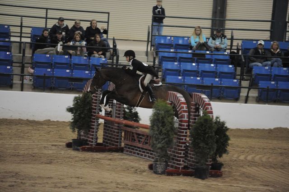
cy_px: 96
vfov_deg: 6.9
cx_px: 144
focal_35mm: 200
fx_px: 1605
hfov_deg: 10.3
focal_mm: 200
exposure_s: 1/400
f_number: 2.8
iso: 6400
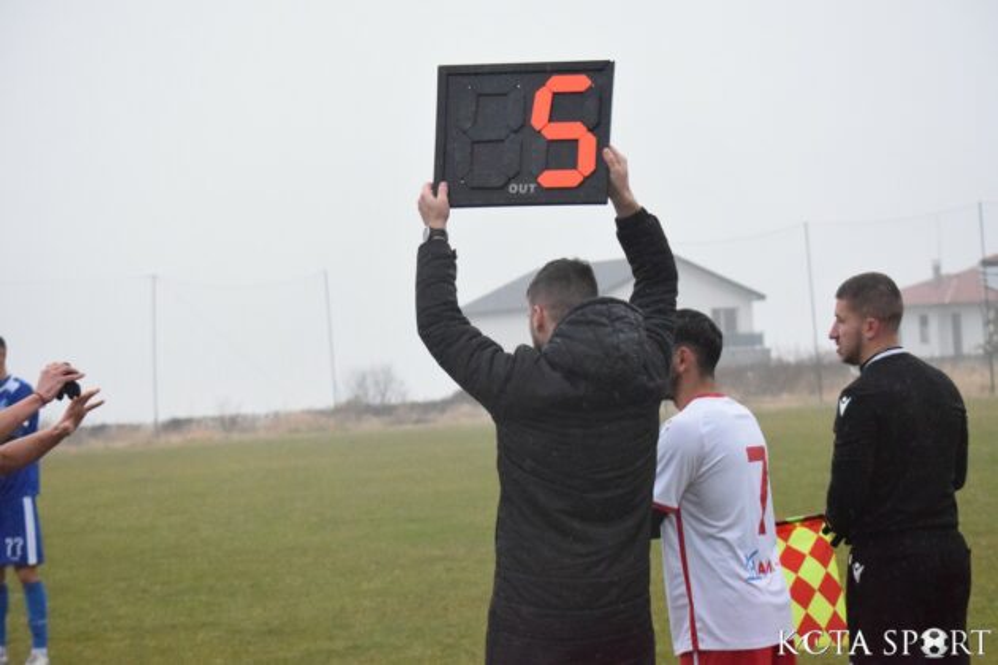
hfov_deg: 21.9
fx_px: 2578
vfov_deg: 14.7
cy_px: 332
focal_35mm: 93
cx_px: 499
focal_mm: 62
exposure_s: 1/640
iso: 12800
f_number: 5.6
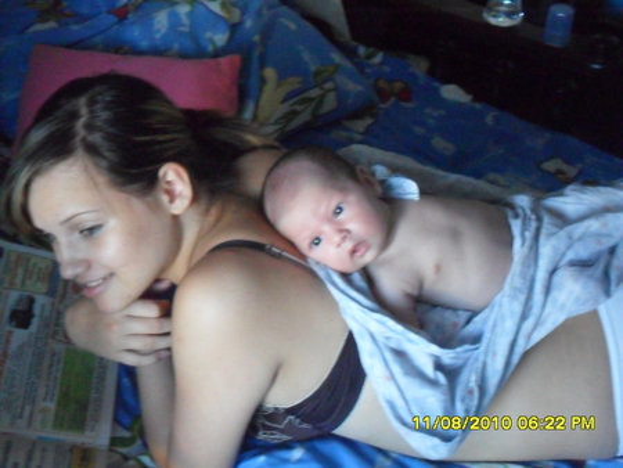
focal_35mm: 63
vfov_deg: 23.3
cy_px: 234
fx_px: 1134
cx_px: 312
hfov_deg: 30.7
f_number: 5.6
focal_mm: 11.2
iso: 800
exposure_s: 1/15
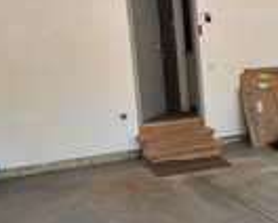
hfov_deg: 31.2
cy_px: 126
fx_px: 420
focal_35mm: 51
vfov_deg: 29.7
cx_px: 327
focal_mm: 10
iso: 100
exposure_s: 1/40
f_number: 4.5
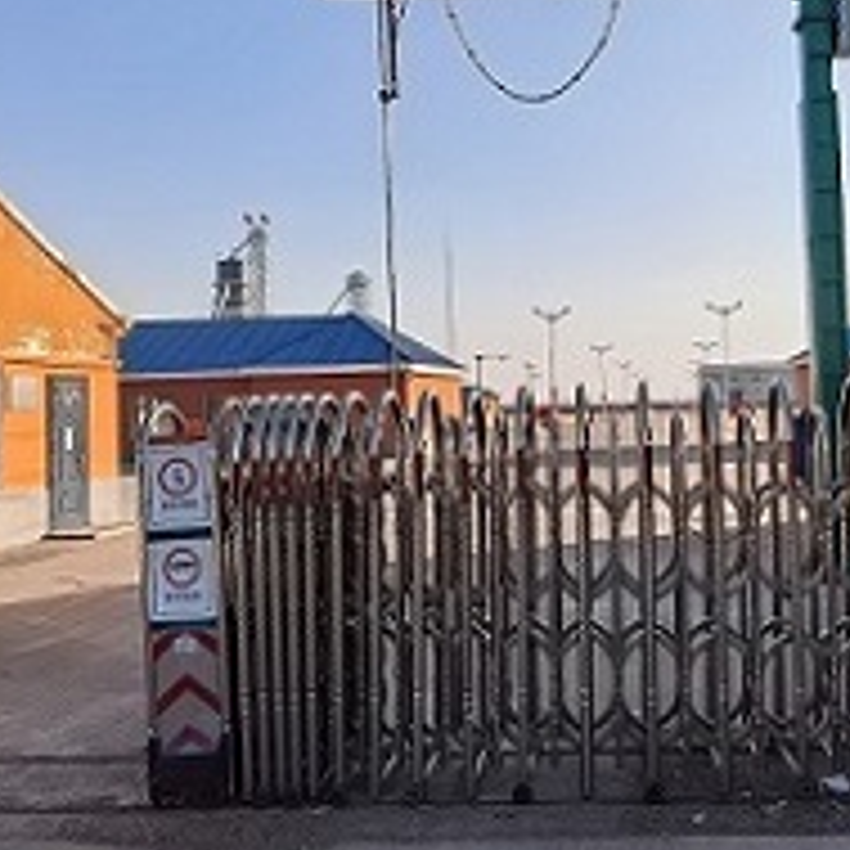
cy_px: 358
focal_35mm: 38
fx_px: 1056
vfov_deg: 43.7
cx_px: 537
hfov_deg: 43.5
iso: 50
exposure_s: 1/853
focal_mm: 1.68
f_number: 2.2
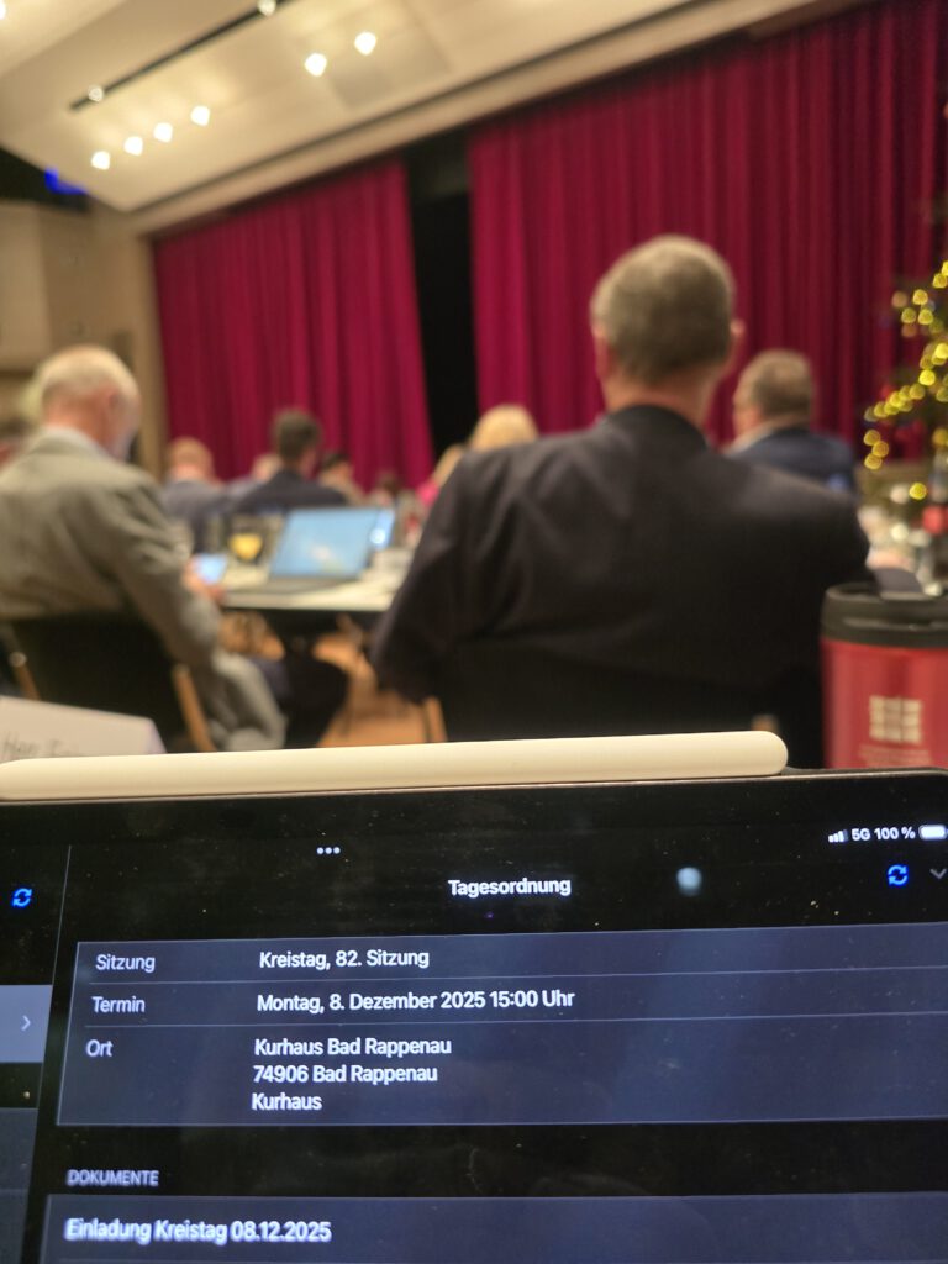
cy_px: 632
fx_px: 840
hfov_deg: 58.9
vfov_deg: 73.9
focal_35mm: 23
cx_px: 474
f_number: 1.7
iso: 1000
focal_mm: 6.3
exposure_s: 1/100
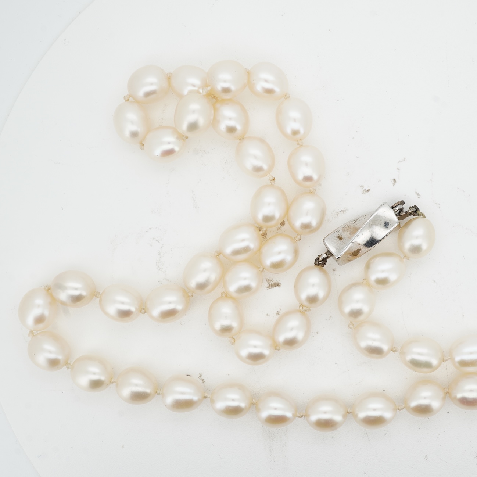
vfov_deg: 29.6
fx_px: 904
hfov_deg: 29.3
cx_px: 320
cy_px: 238
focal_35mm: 58
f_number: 22
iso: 125
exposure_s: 1/80
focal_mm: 30
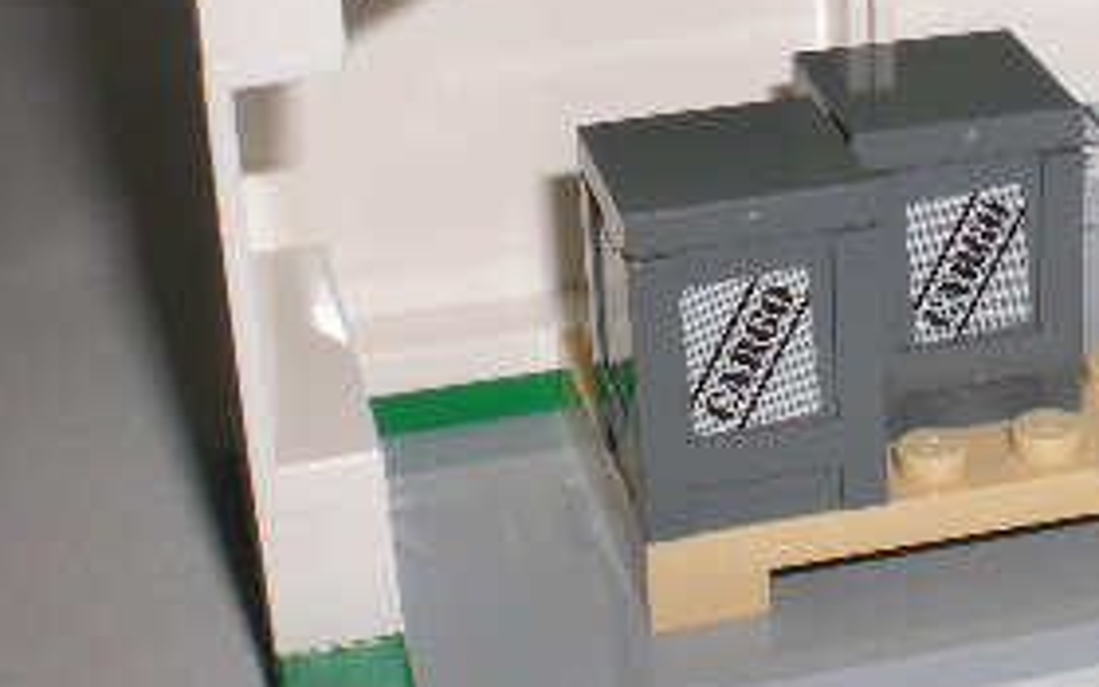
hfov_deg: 22.1
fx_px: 2756
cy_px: 102
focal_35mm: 92
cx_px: 969
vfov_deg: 14.1
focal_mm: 6.3
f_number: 4.6
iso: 64
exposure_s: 1/60
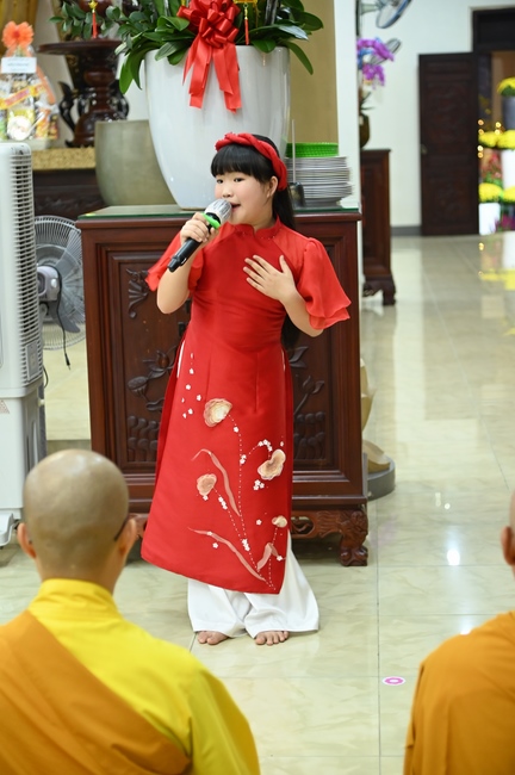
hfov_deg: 20.6
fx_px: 1419
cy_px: 388
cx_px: 258
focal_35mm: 66
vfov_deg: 30.5
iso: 2000
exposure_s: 1/40
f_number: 4
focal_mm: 66
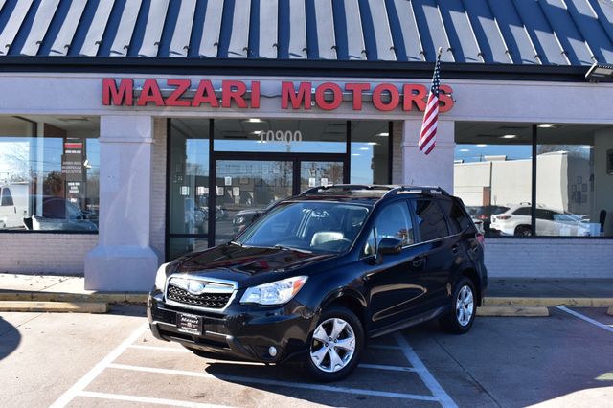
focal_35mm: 42
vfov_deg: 31.9
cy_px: 204
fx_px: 715
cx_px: 306
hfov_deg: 46.4
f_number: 10
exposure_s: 1/250
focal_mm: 28
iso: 400
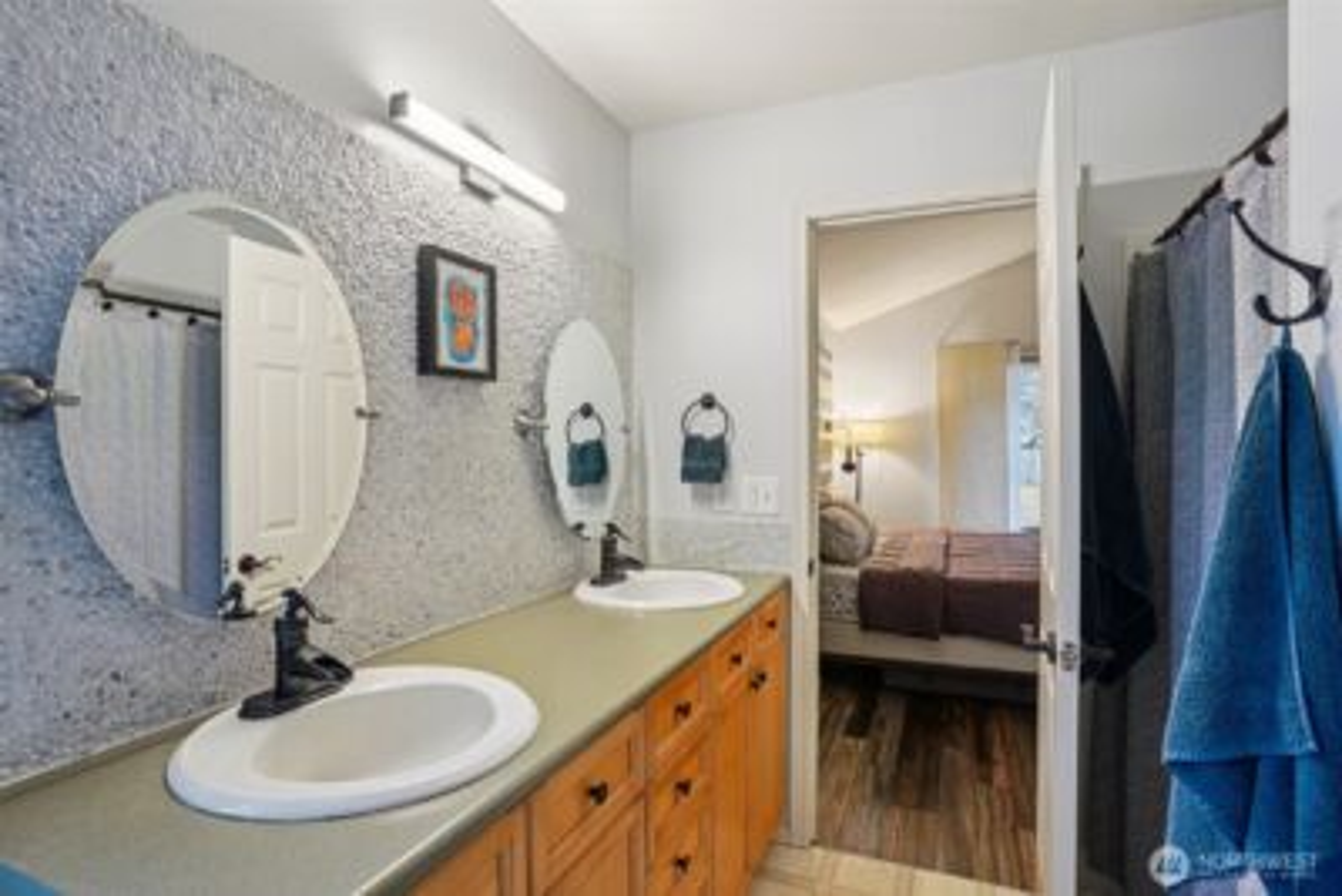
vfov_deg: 70.5
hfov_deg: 93.3
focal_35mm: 17
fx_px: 634
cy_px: 448
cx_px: 671
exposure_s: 1/10
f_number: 8
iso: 400
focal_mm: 17
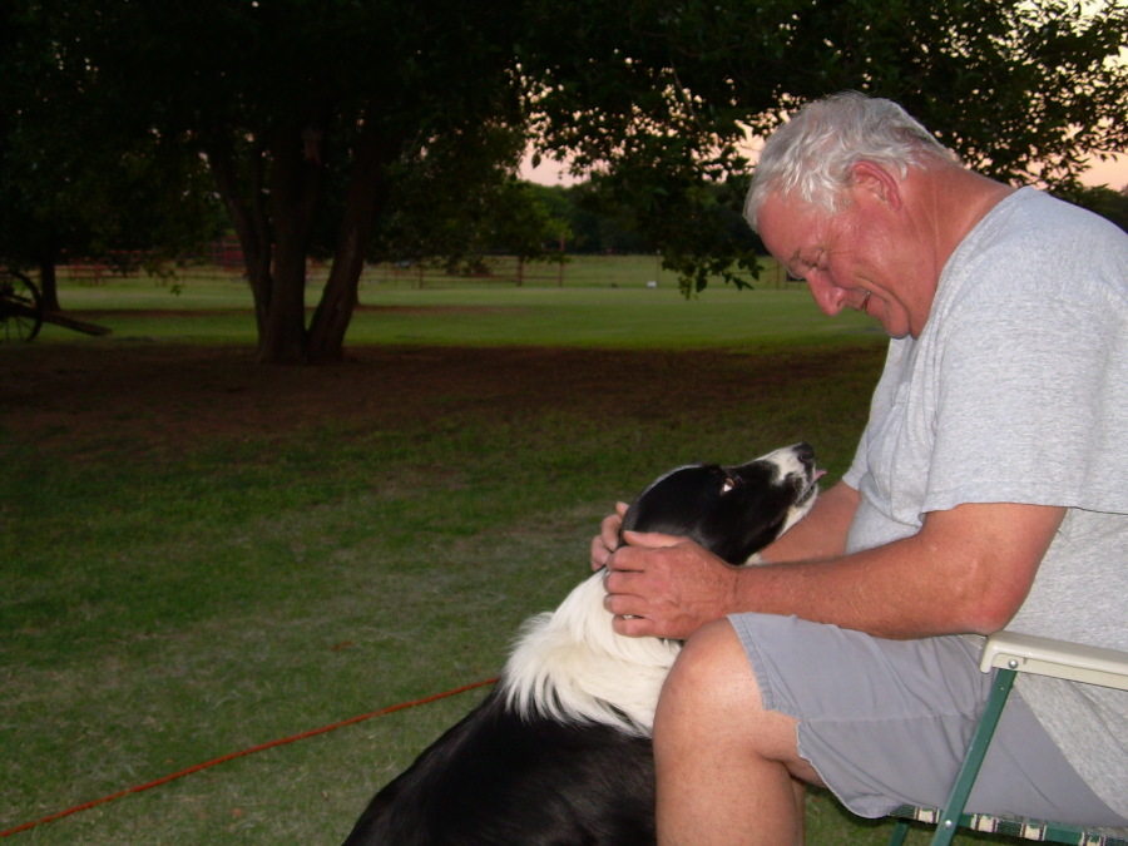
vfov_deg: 29.1
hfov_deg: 38.2
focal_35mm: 50
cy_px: 423
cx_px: 564
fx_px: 1629
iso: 71
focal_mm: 8.3
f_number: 3.1
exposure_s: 1/60
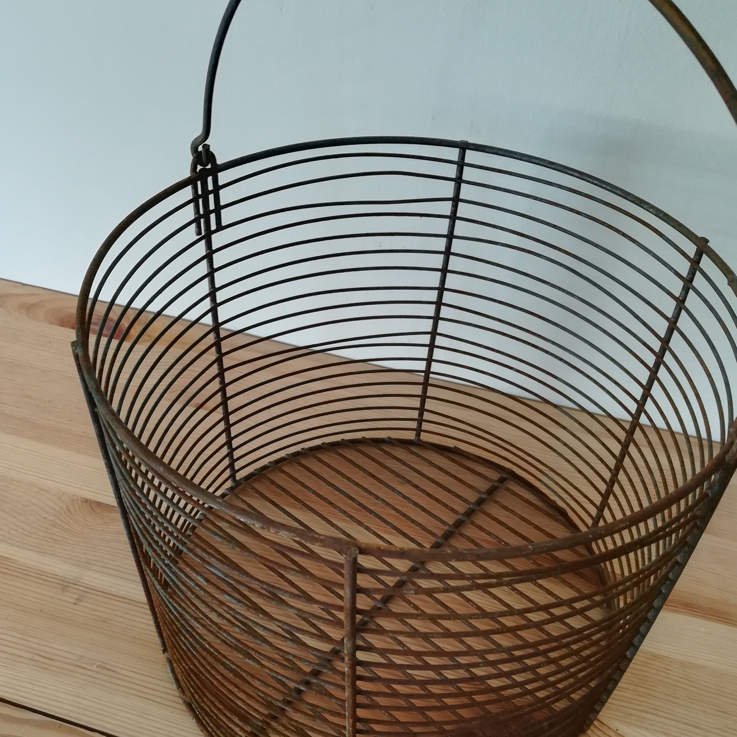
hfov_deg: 52.5
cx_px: 367
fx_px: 747
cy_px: 481
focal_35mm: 31
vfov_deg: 51.7
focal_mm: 3.83
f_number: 2.2
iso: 100
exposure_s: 1/33.3
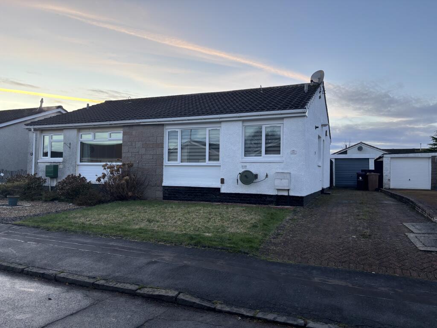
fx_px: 328
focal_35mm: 26
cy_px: 164
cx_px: 218
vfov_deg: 53.1
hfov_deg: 67.3
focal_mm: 5.96
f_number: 1.6
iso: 40
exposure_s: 1/121
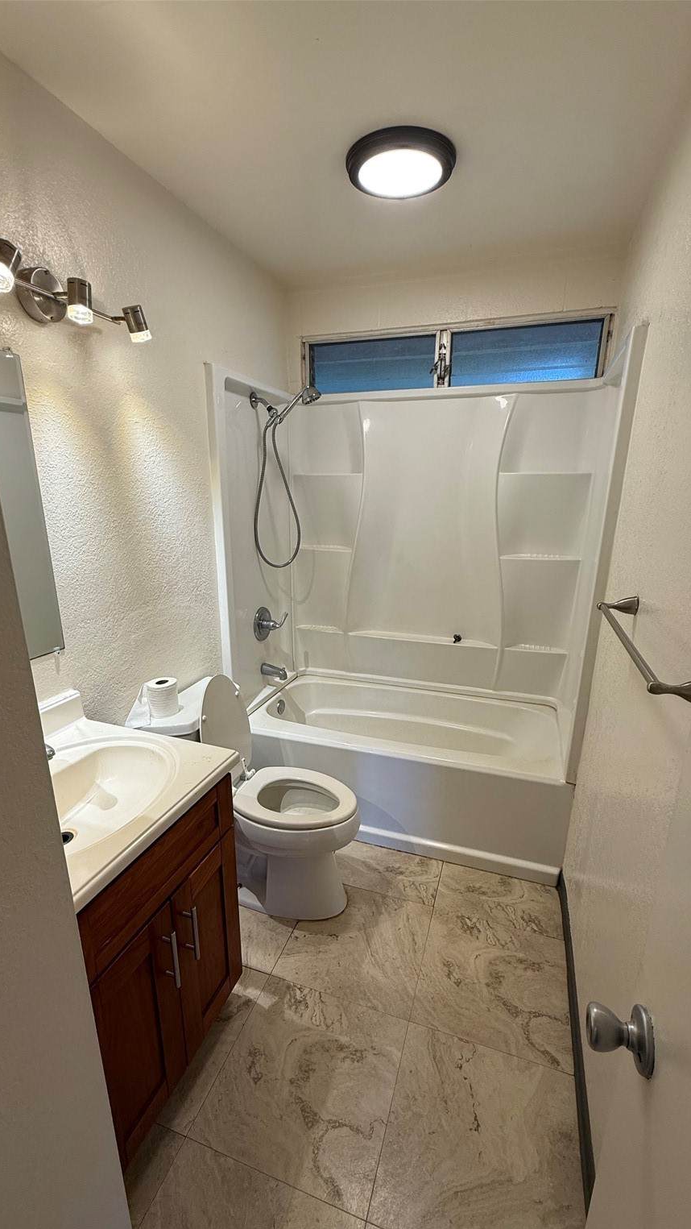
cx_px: 337
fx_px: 521
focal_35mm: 16
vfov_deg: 99.3
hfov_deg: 67.1
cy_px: 644
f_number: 2.2
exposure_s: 1/120
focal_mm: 2.22
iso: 100
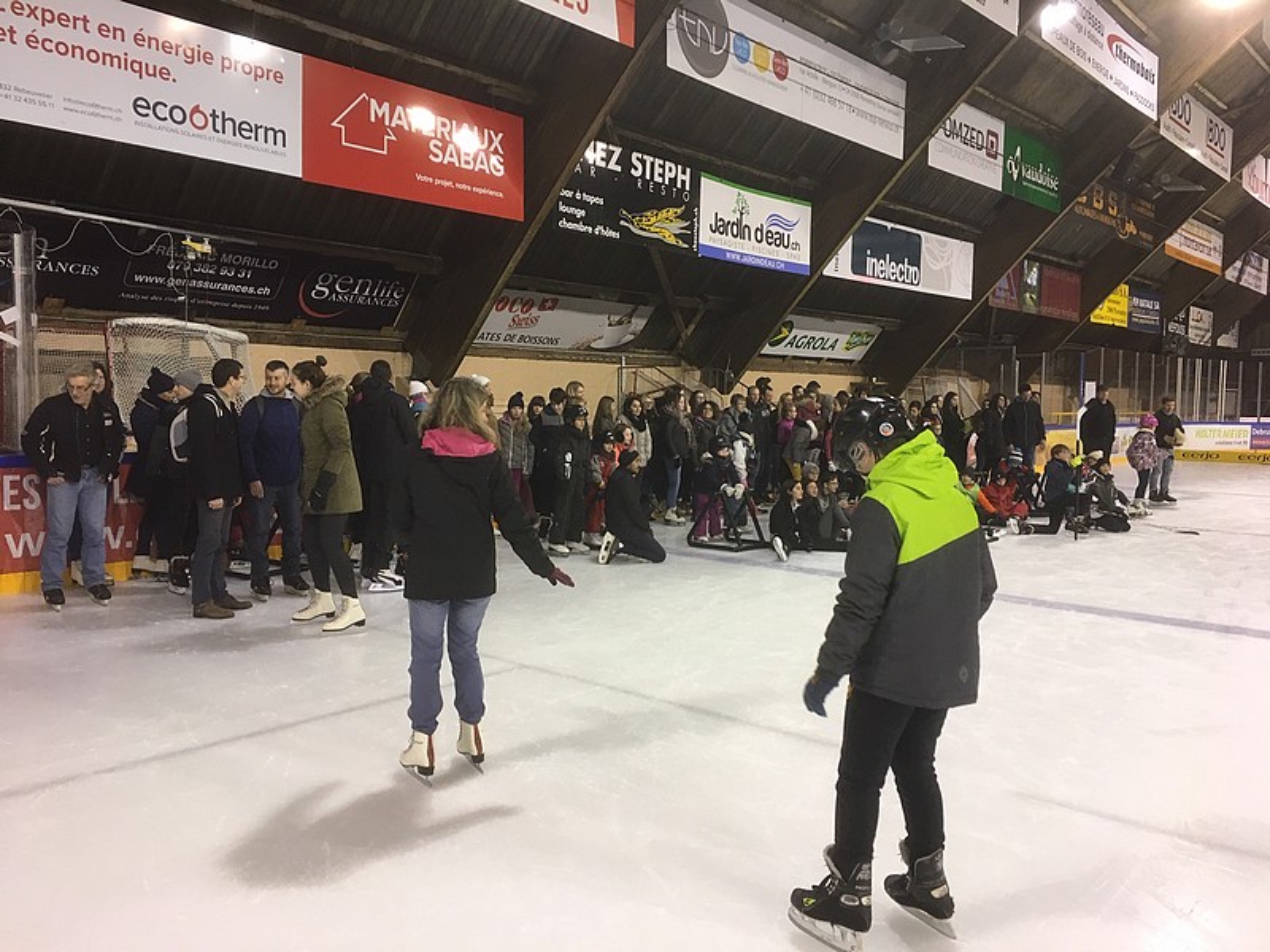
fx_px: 1064
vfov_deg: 48.2
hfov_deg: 61.7
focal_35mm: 29
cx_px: 635
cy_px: 476
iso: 64
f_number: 2.2
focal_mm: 4.15
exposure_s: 1/33
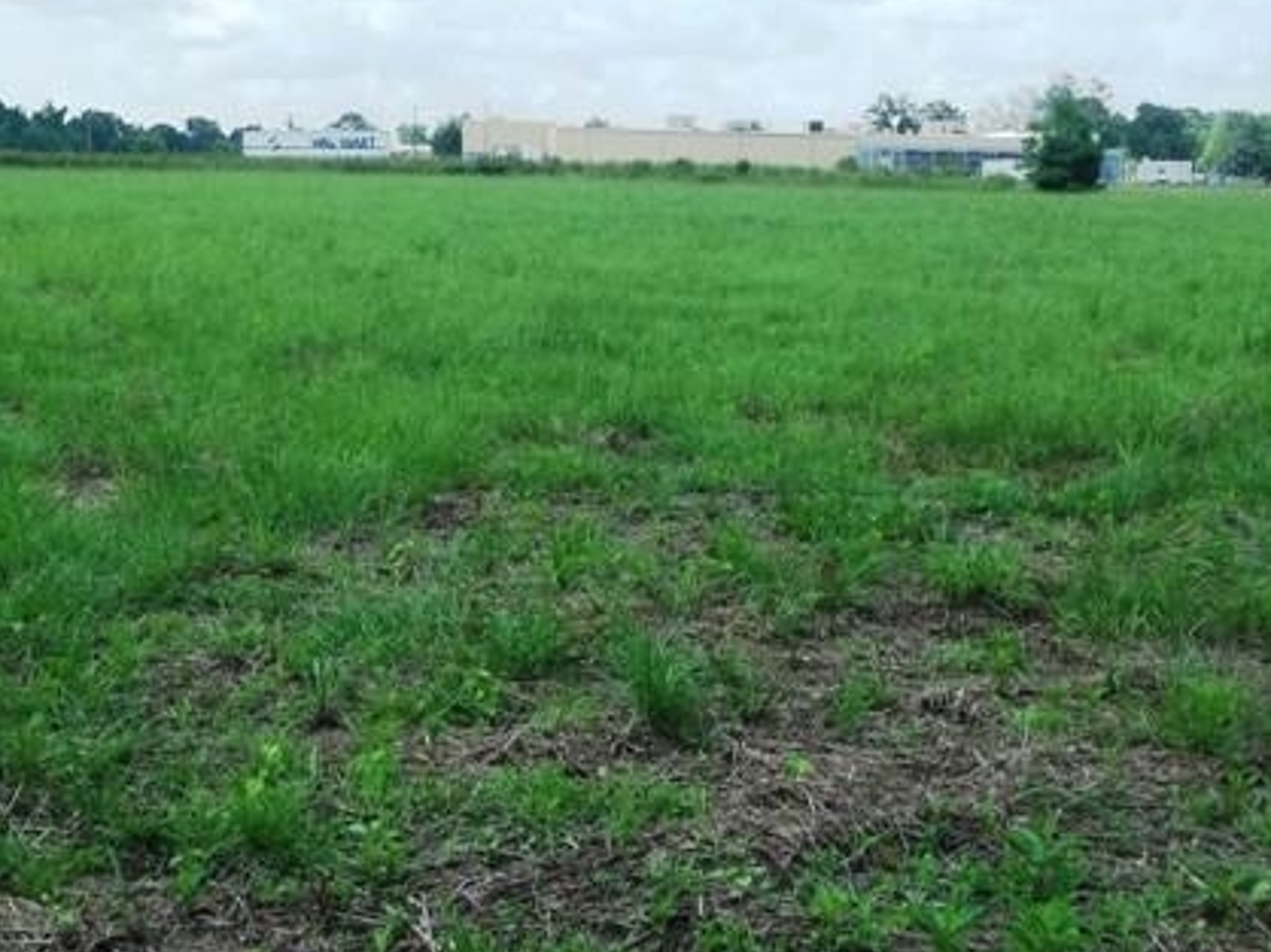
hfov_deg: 38.7
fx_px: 1798
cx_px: 483
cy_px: 444
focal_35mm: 49
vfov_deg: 29.6
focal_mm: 5.7
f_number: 8.8
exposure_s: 1/80
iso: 64
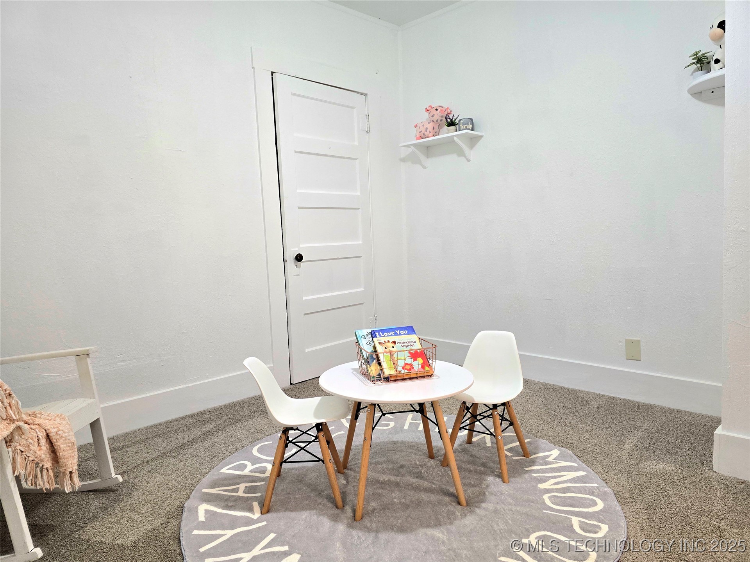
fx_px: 498
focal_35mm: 23
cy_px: 281
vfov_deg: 58.9
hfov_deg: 73.9
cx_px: 375
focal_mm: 6.3
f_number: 1.7
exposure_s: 1/60.2
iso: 200
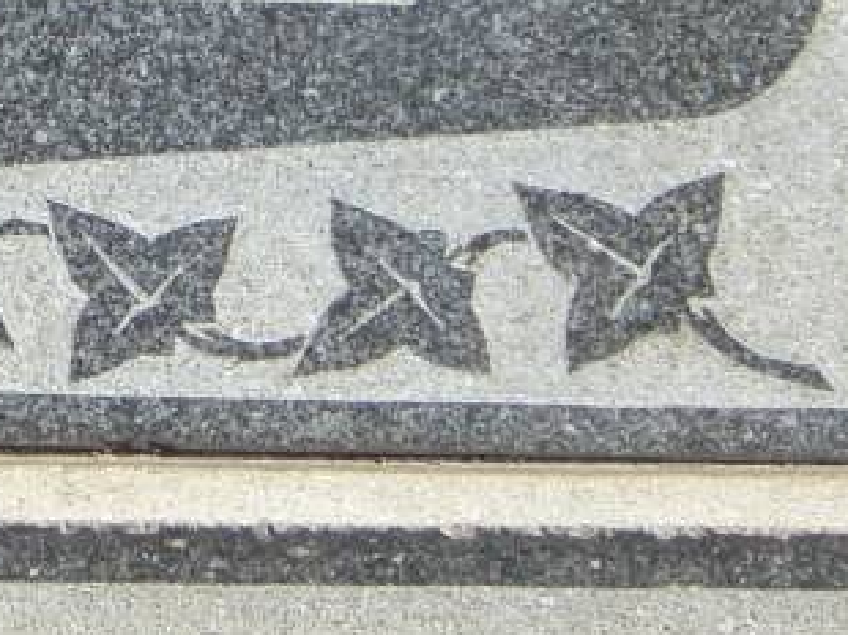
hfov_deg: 5.9
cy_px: -156
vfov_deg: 4.4
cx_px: 287
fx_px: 8249
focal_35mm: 337
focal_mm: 14.6
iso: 64
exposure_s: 1/500
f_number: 3.2
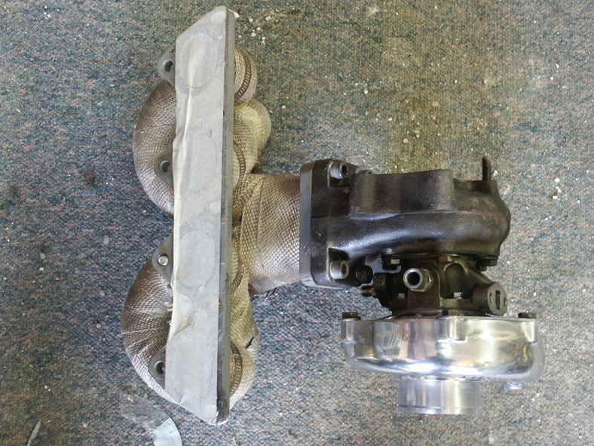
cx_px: 295
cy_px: 221
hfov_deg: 29.4
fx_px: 1133
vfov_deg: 22.3
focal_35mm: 66
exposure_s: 1/10
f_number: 3.5
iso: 200
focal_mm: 16.21
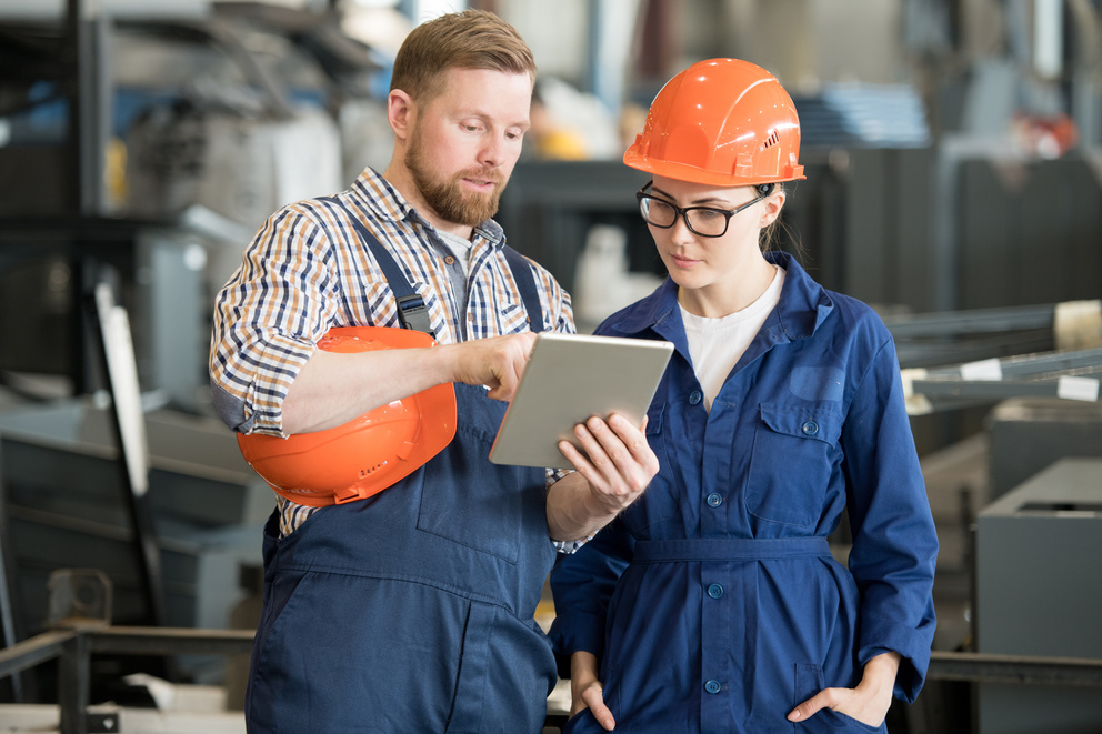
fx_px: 3825
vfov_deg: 11.0
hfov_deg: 16.4
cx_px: 551
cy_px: 367
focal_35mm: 125
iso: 800
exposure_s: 1/100
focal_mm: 125
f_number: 2.8
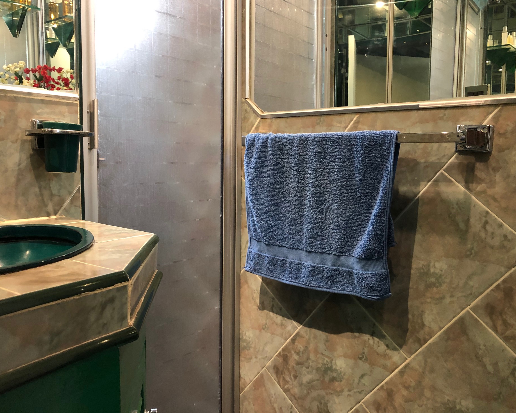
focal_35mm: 30
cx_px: 254
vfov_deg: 48.5
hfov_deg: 58.8
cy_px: 202
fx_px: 458
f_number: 1.8
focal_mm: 3.99
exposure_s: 1/13
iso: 100
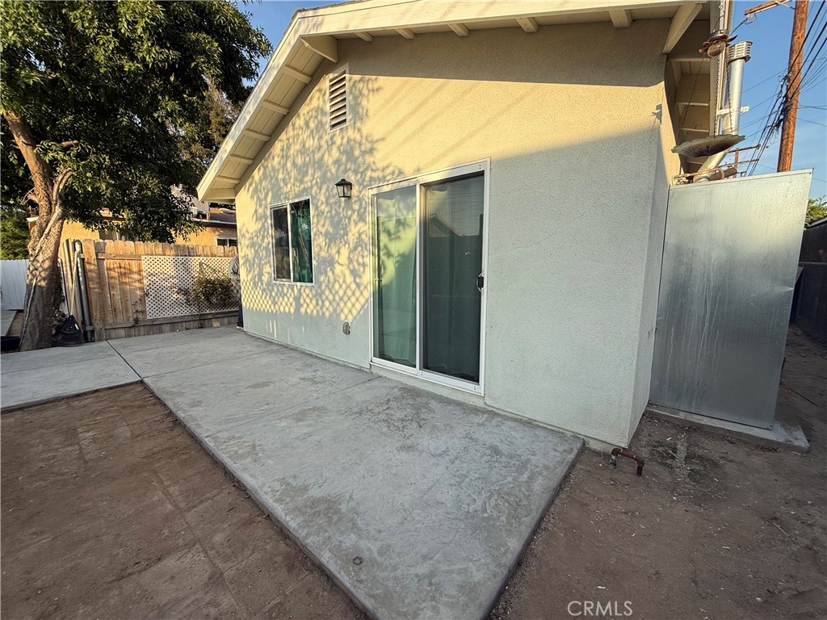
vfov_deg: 85.7
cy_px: 310
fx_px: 334
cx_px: 414
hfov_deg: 102.1
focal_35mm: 14
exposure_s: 1/559
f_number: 2.2
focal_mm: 2.22
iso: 50
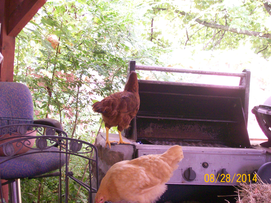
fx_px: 438
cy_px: 102
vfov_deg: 26.1
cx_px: 136
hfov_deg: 34.4
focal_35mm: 56
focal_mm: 9.4
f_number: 3.4
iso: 160
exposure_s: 1/35.2
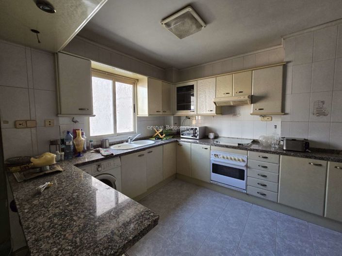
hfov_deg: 106.2
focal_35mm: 13
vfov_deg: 89.9
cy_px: 128
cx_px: 171
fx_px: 128
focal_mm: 2.2
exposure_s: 1/50
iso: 100
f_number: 2.2
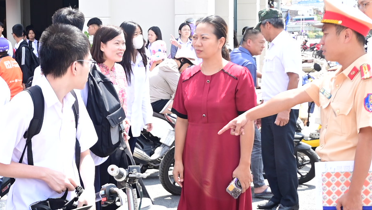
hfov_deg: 29.3
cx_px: 64
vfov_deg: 17.2
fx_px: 691
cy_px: 120
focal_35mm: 70
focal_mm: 21
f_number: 3.8
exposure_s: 1/200
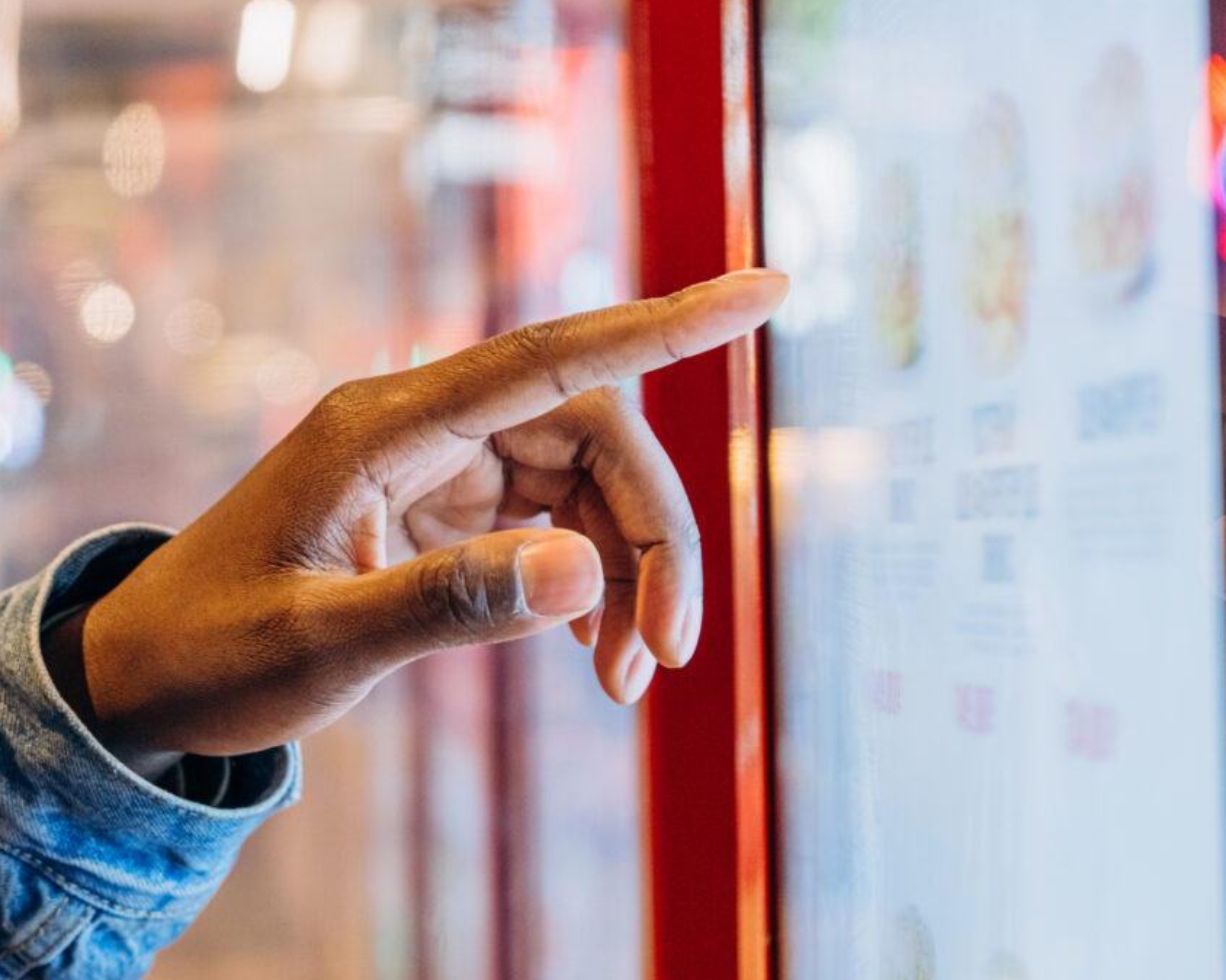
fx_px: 3265
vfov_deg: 17.1
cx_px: 510
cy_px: 487
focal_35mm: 90
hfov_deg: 21.2
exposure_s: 1/60
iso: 1250
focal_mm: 52.7
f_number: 4
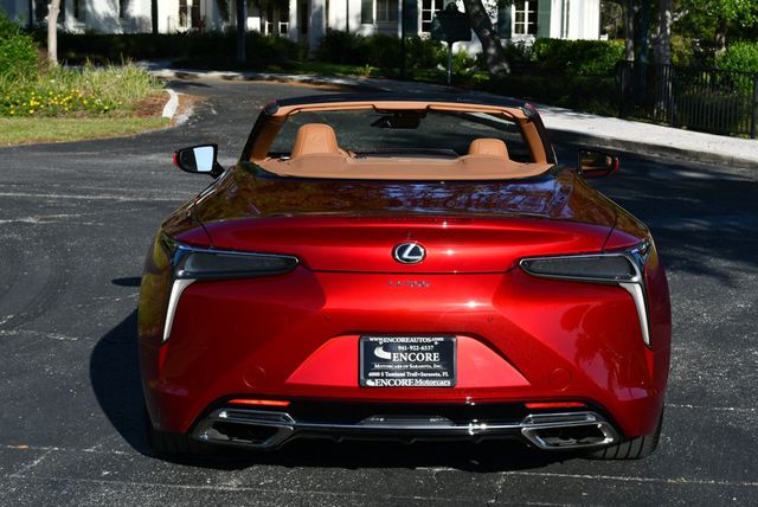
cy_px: 254
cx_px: 379
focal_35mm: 72
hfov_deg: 28.0
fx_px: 1517
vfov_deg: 19.0
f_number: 9
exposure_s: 1/320
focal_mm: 36
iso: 100
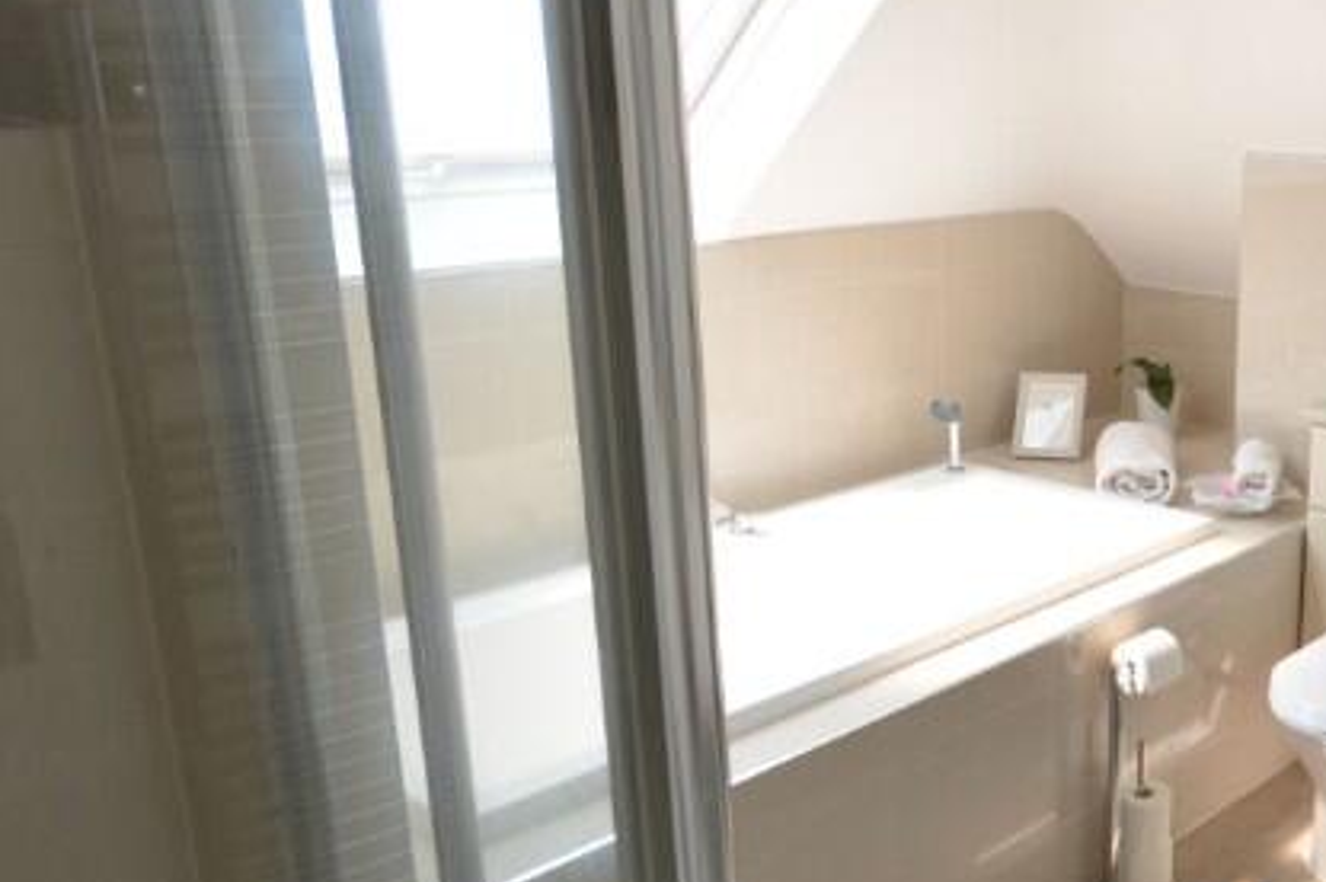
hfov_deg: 48.8
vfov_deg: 35.9
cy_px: 486
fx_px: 1362
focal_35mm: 37
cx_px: 1067
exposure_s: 1/160
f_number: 8
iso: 400
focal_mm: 10
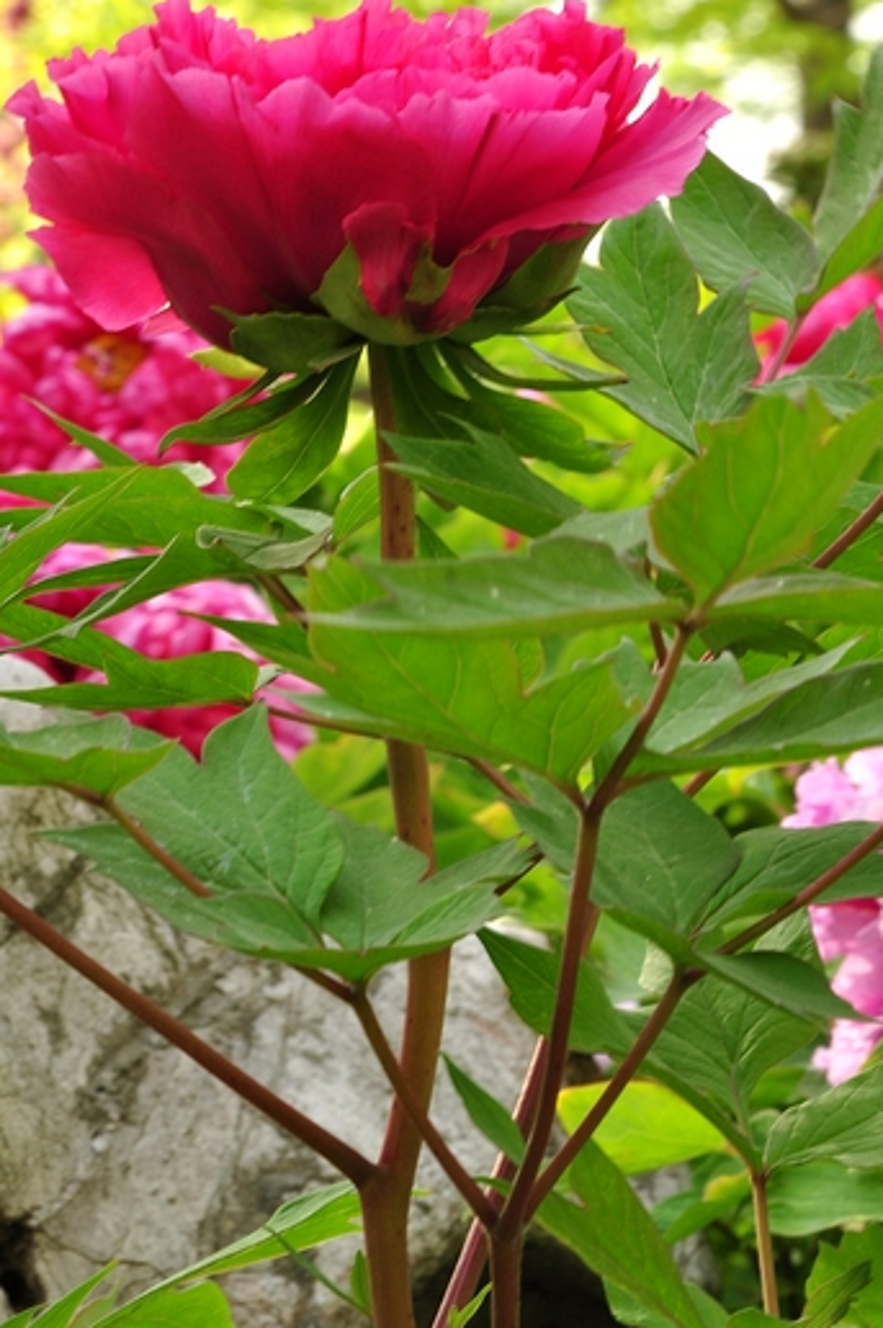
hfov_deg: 6.4
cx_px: 382
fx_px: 7877
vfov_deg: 9.6
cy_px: 589
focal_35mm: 214
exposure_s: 1/8
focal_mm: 105
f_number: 16
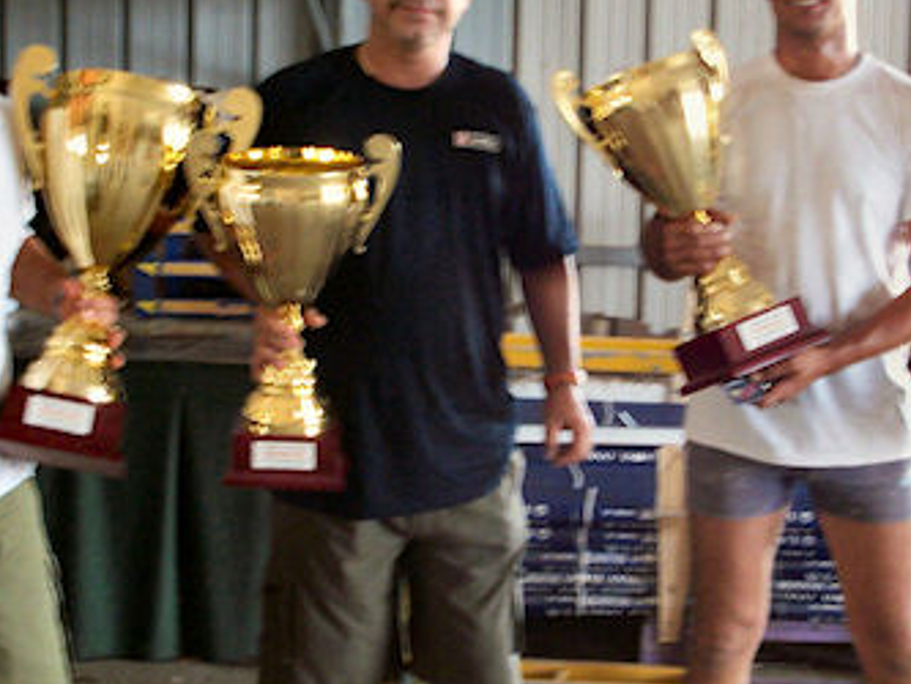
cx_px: 564
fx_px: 1632
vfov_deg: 23.6
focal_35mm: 62
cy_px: 268
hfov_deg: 31.1
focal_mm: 6.3
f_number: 3.1
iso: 160
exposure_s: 1/20
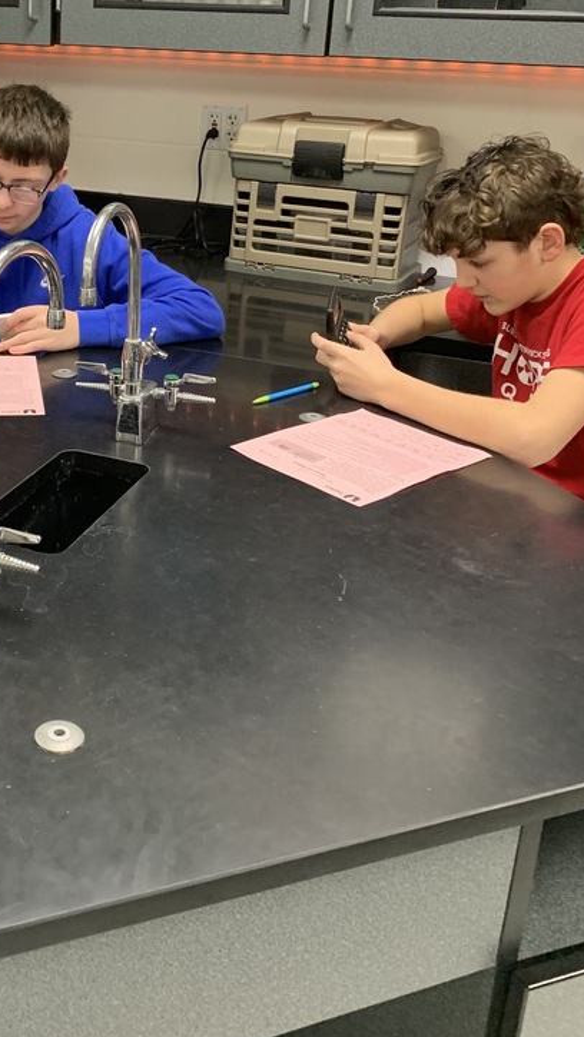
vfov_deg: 49.8
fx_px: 1101
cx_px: 70
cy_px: 365
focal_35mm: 40
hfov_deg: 28.7
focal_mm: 4.25
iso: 320
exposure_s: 1/60
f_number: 1.8
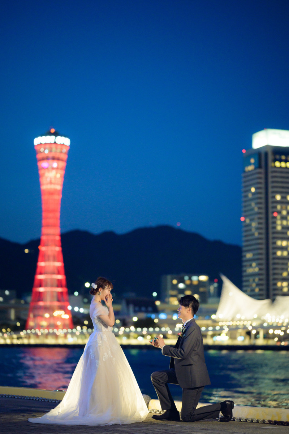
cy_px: 217
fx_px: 1025
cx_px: 144
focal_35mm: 85
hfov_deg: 16.1
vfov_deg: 23.9
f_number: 2
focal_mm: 85
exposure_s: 1/125
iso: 1250
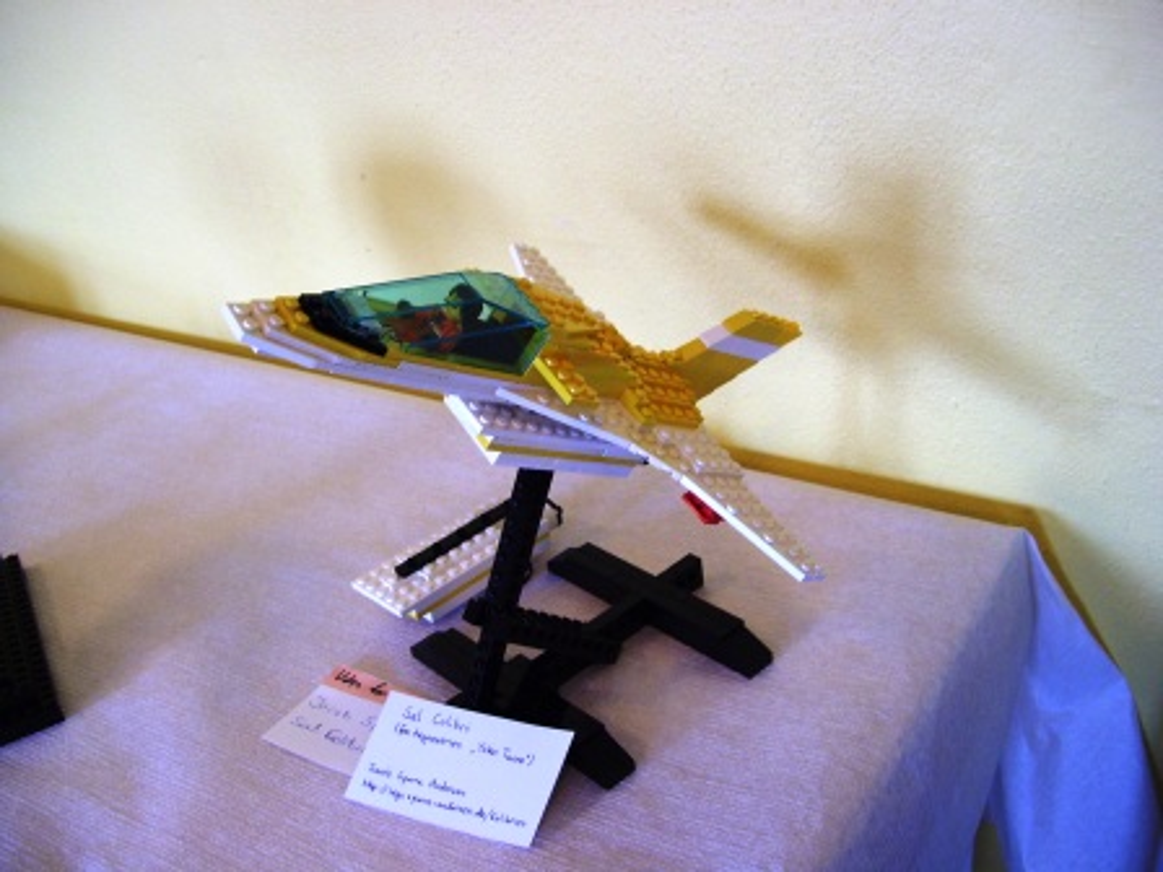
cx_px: 582
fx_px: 1209
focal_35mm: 36
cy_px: 436
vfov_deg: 39.7
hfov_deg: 51.4
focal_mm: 6
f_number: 2.7
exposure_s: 1/20
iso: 160
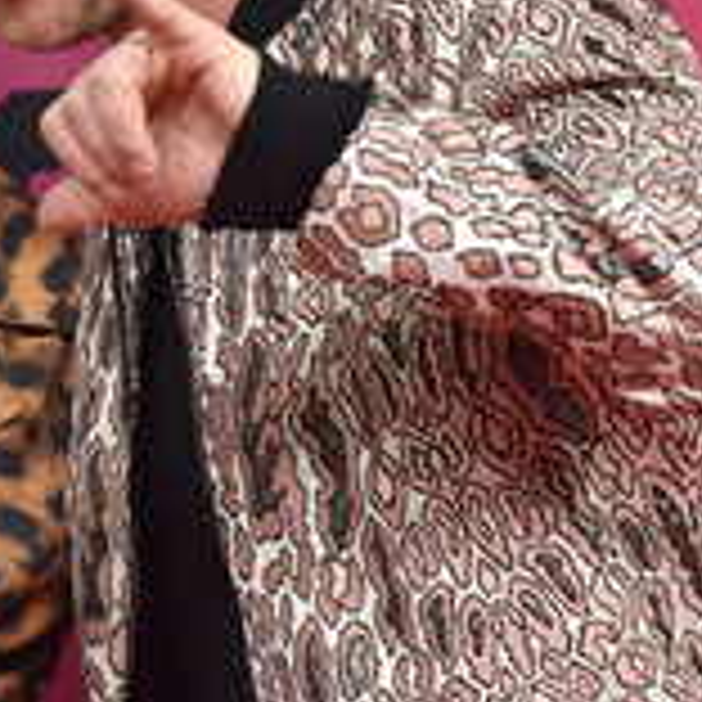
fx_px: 7617
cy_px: 86
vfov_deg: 5.3
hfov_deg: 5.3
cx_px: 88
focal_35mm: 332
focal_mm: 135
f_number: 5.6
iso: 2000
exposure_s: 1/200
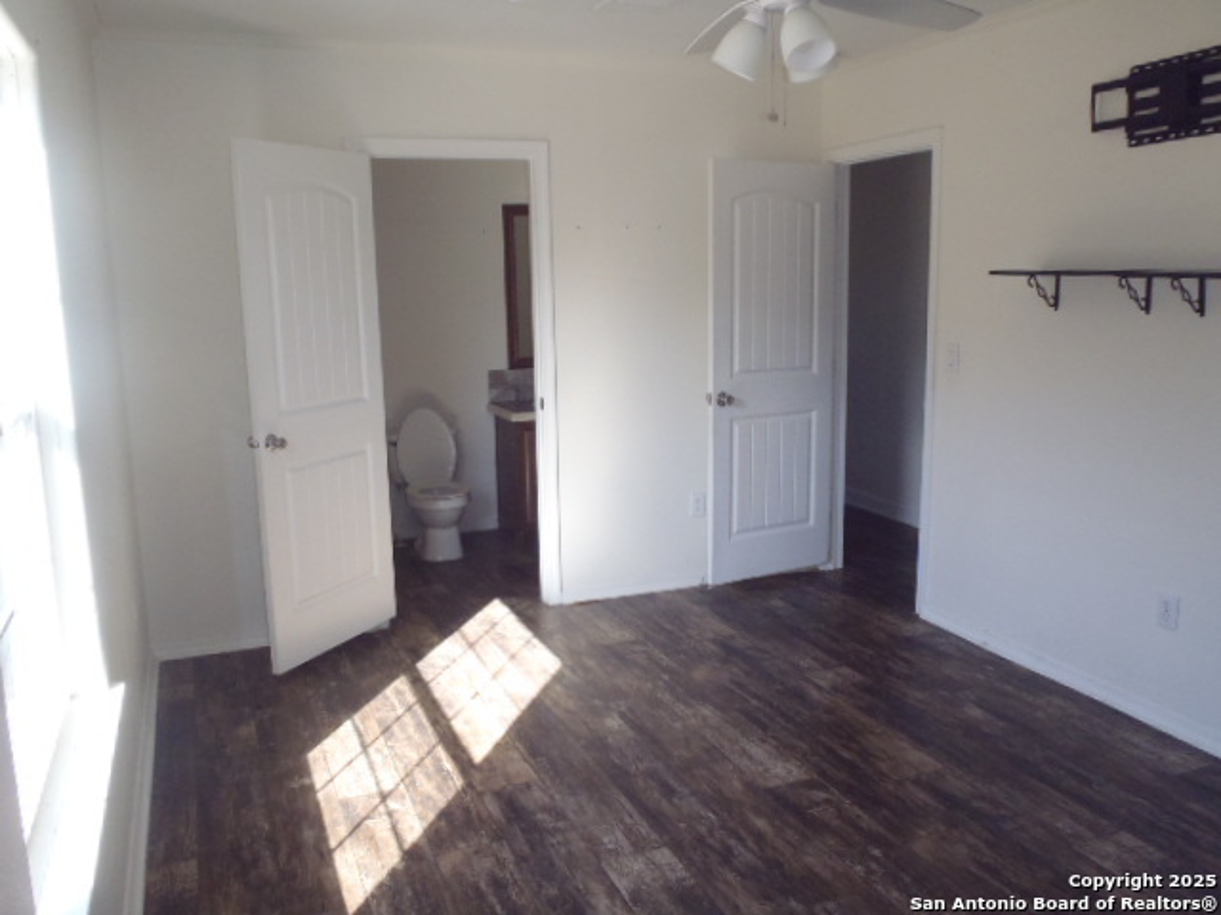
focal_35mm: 28
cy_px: 458
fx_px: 988
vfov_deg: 49.7
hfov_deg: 63.4
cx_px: 610
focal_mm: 5
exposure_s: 1/80
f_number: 3.9
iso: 250
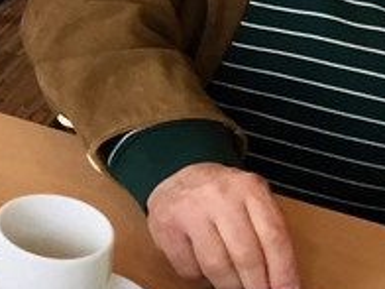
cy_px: -206
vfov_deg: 9.5
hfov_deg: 12.1
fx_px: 1657
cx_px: -328
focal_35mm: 149
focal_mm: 4.15
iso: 32
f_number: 2.2
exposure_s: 1/33
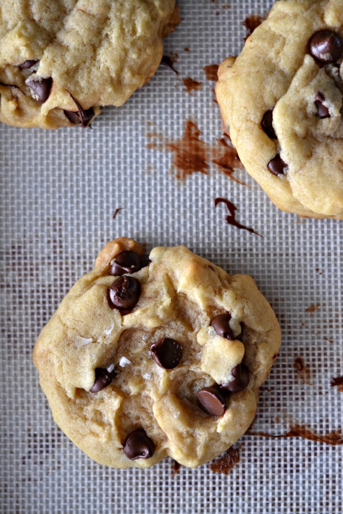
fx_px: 1072
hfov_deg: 18.2
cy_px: 257
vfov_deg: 27.0
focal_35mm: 75
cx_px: 172
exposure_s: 1/800
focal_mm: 50
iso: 1250
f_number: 2.5
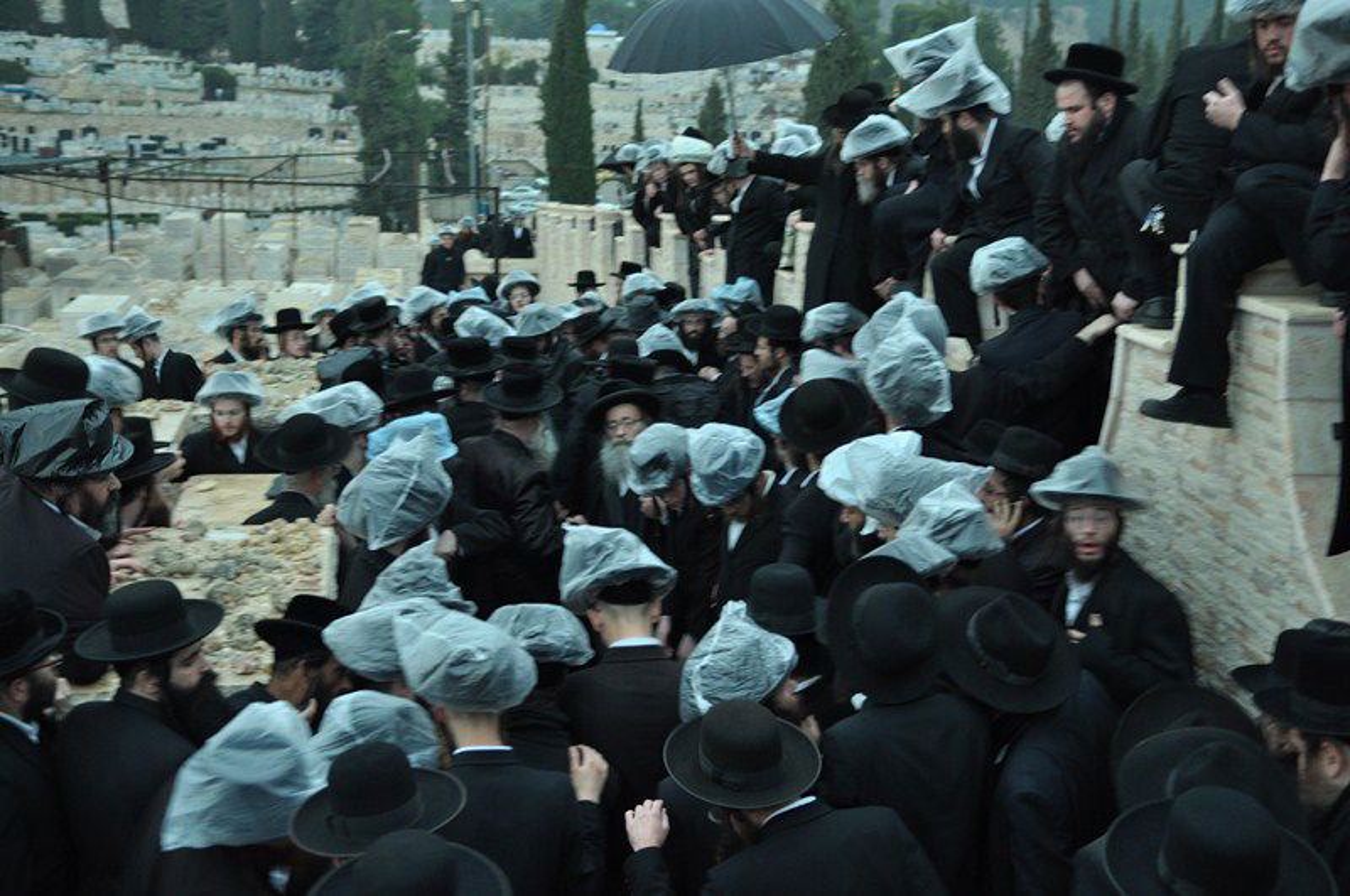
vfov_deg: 28.0
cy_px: 448
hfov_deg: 41.2
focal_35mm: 48
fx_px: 1797
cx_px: 675
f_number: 2.8
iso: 500
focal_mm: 32
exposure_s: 1/40
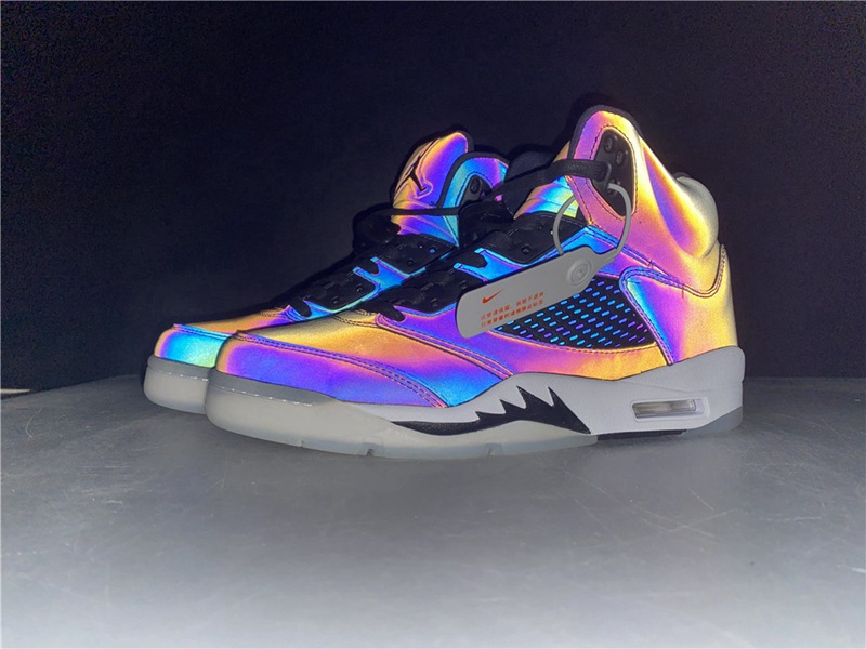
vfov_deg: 53.1
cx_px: 433
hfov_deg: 67.3
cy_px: 324
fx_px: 650
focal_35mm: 26
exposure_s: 1/52
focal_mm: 4.25
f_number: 1.8
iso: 32
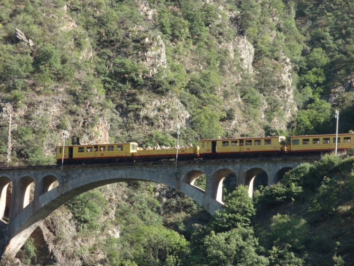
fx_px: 1494
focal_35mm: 146
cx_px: 177
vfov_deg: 10.2
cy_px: 133
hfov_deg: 13.5
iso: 125
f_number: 5.6
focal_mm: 26.2
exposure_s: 1/160
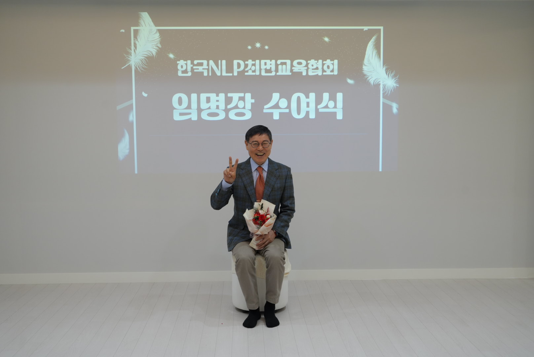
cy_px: 178
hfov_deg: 44.5
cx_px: 267
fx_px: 653
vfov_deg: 30.6
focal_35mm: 44
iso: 800
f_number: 5.6
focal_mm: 44
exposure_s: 1/160
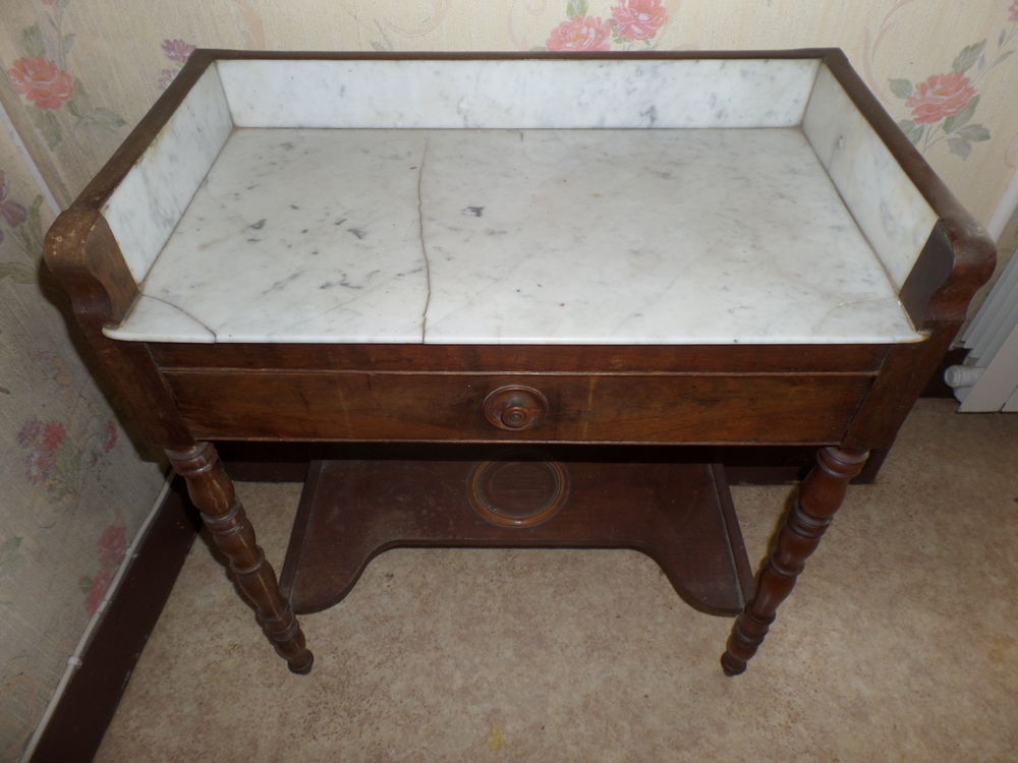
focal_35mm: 23
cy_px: 382
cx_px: 509
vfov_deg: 58.9
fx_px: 676
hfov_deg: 73.9
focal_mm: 4.1
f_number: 2.8
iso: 100
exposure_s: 1/30
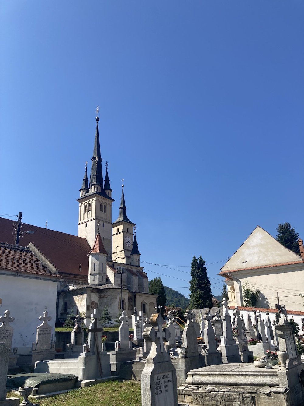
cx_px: 152
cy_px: 203
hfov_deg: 49.8
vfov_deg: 63.4
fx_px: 328
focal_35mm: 28
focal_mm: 3.99
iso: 20
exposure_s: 1/1919
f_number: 1.8
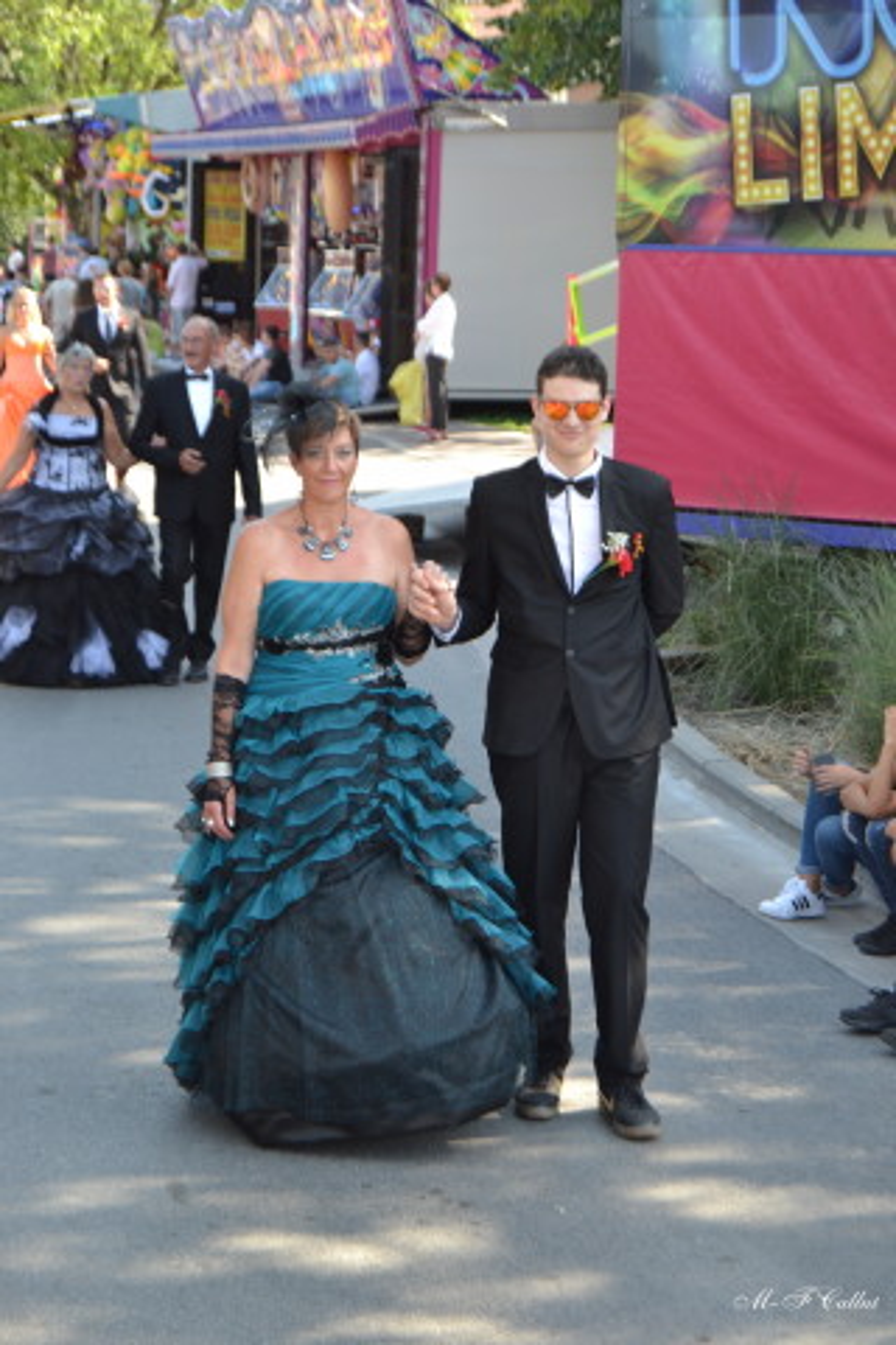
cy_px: 672
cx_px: 448
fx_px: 3080
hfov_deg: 16.6
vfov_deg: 24.6
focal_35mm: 82
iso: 250
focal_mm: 55
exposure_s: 1/125
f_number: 5.6
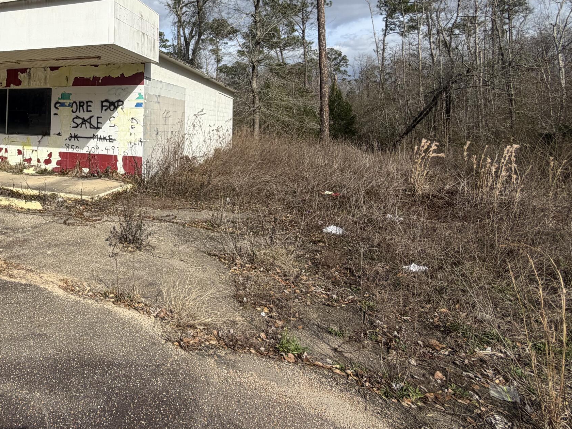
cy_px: 102
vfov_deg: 52.2
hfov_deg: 63.6
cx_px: 117
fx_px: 413
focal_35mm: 25
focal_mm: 2.22
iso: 20
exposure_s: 1/1033
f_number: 2.2
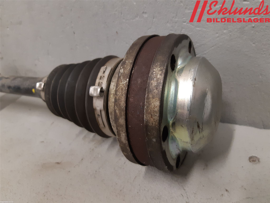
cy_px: 102
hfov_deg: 67.3
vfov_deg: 53.1
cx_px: 135
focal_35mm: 26
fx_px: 203
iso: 160
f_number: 1.7
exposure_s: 1/50
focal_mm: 3.93
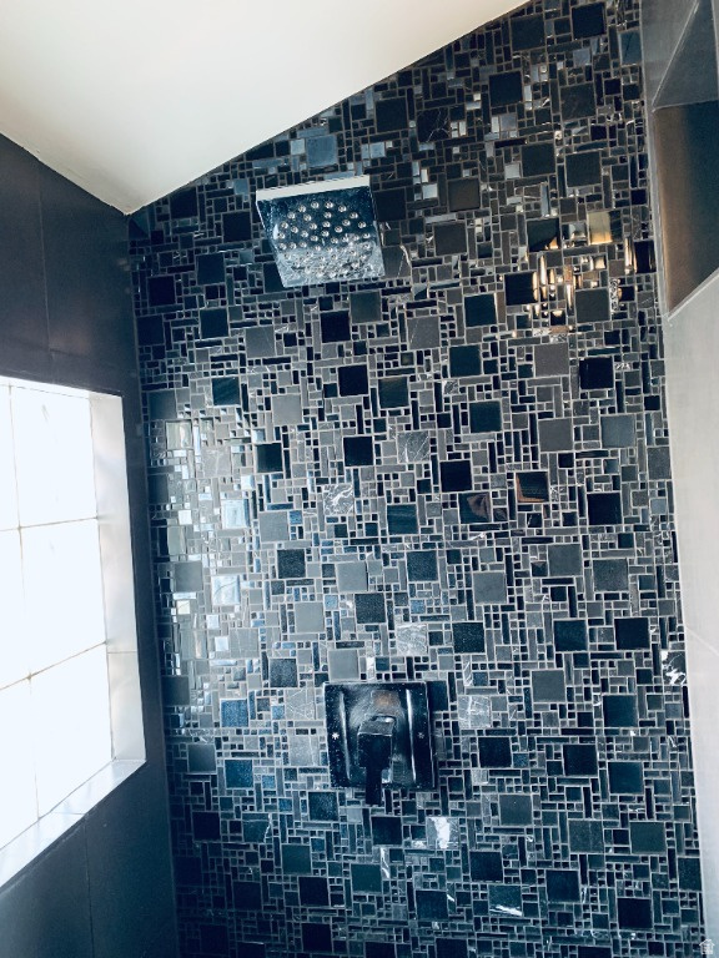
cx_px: 360
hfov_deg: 53.1
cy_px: 479
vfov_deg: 67.3
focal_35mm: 26
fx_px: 720
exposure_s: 1/60
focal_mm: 4.25
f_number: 1.8
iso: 200
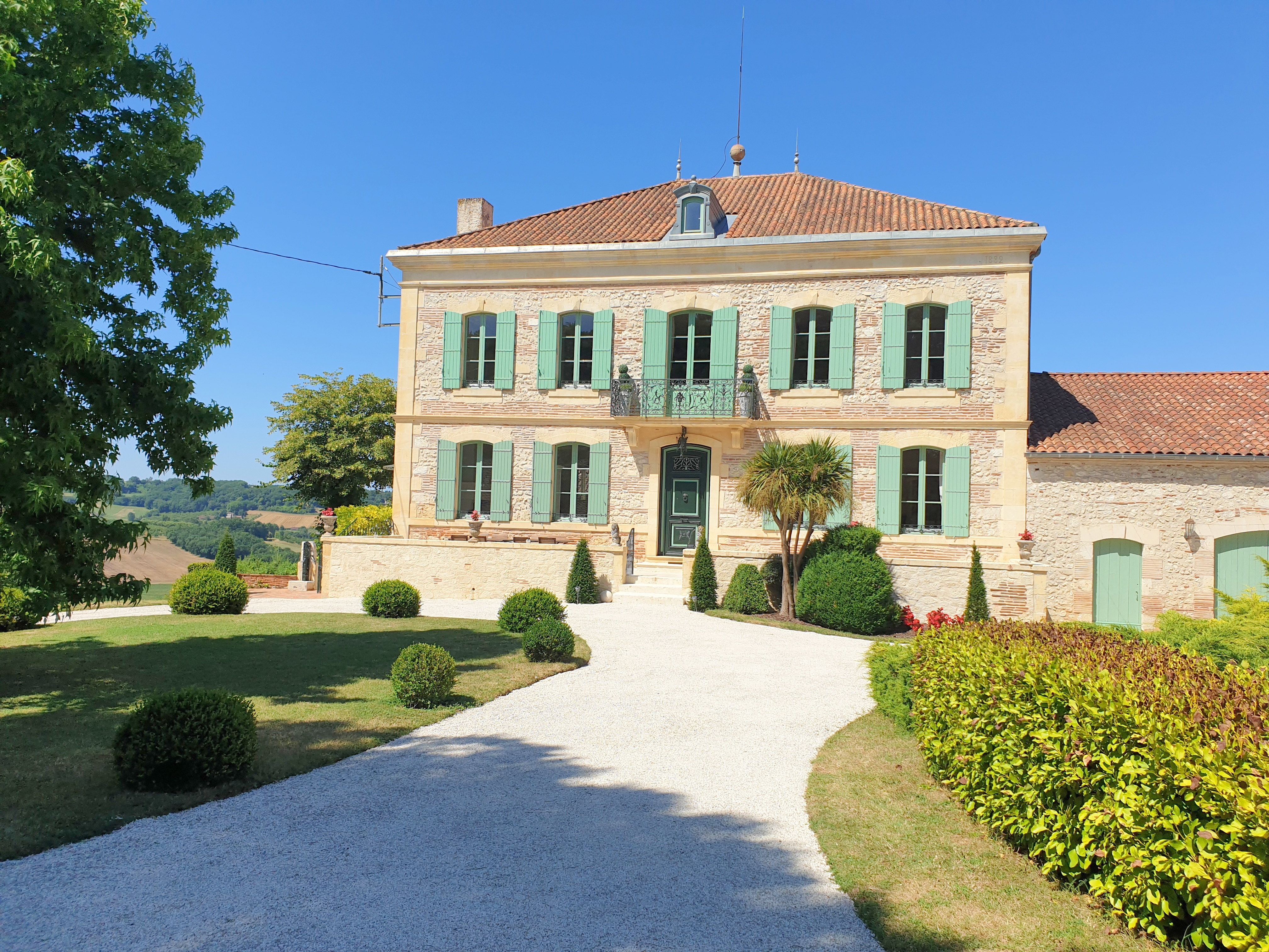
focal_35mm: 26
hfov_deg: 67.3
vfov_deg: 53.1
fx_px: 953
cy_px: 476
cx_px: 634
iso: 50
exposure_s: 1/2247
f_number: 2.4
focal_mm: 4.3
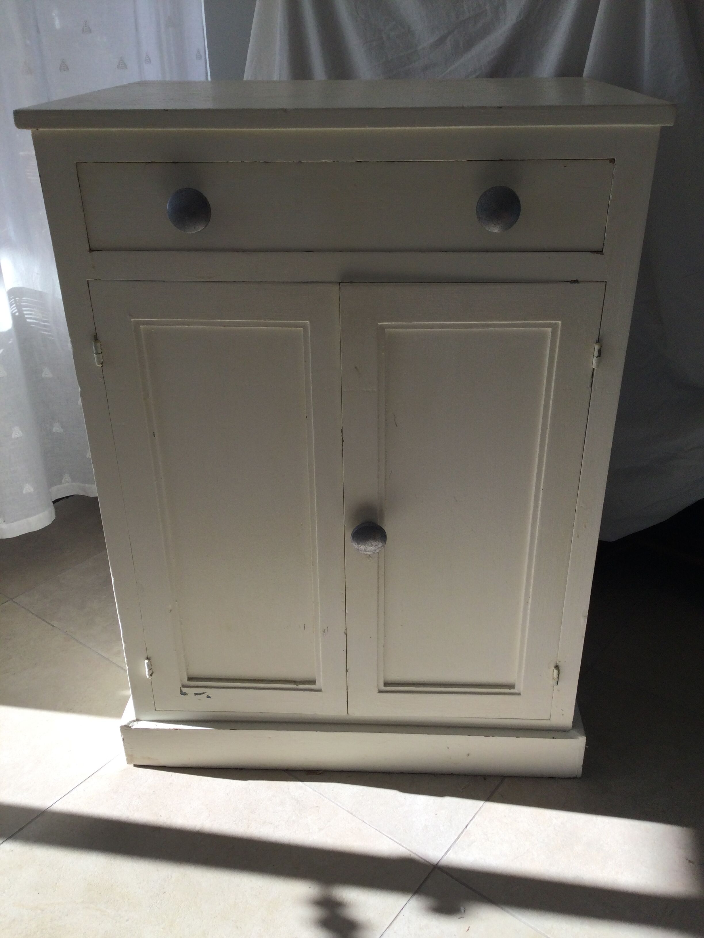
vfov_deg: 58.4
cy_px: 469
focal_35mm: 31
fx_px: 841
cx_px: 352
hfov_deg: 45.4
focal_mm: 3.3
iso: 25
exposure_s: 1/440
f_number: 2.4
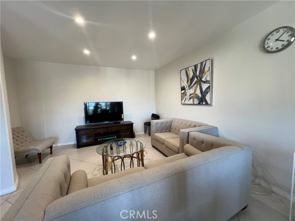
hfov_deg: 106.2
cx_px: 148
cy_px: 110
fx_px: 111
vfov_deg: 89.9
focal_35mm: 13
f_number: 1.8
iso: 160
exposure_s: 1/60
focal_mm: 1.57
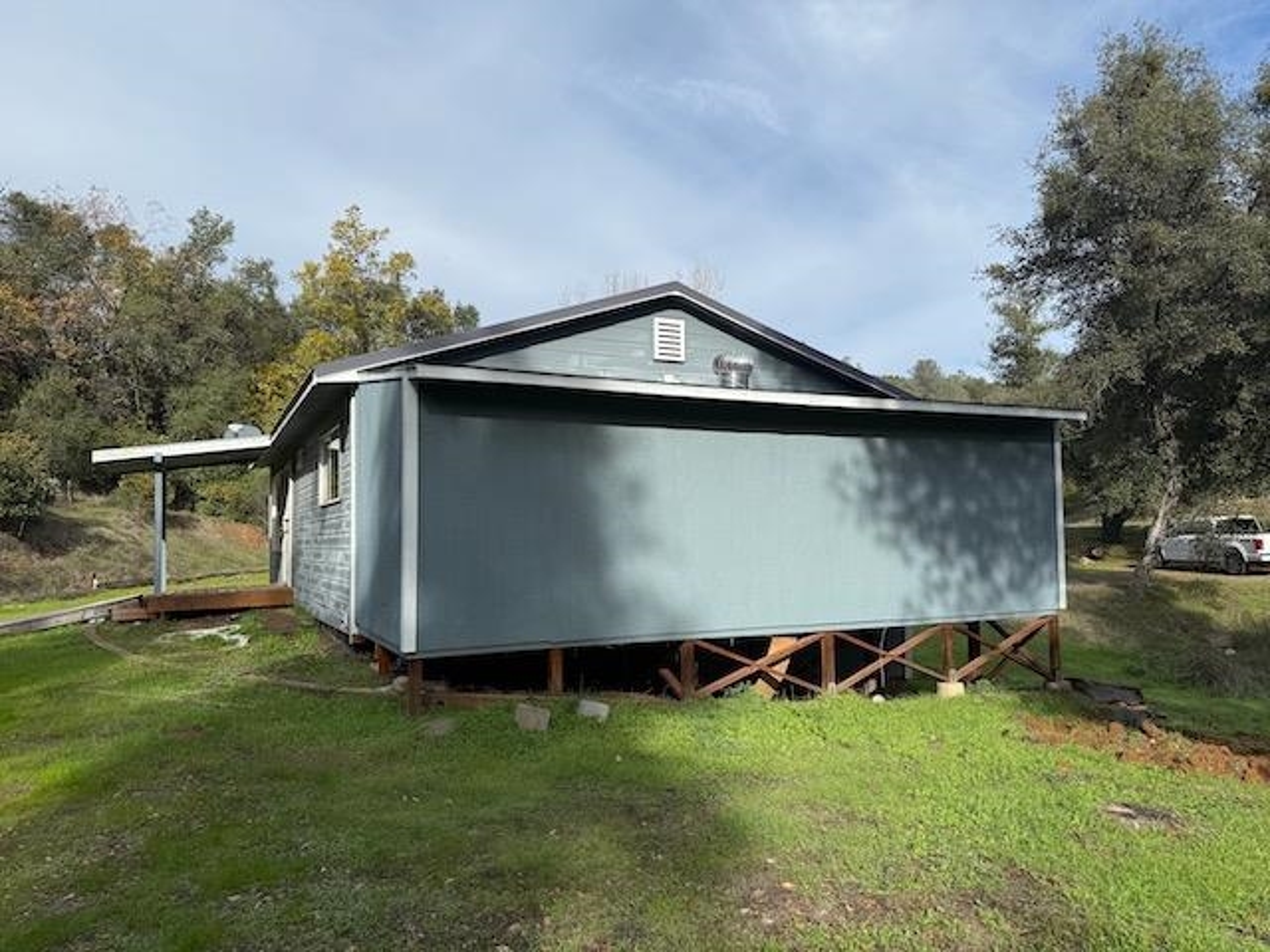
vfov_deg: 56.8
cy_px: 476
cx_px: 635
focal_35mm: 24
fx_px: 881
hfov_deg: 71.6
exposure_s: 1/4673
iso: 80
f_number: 1.78
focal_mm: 6.76
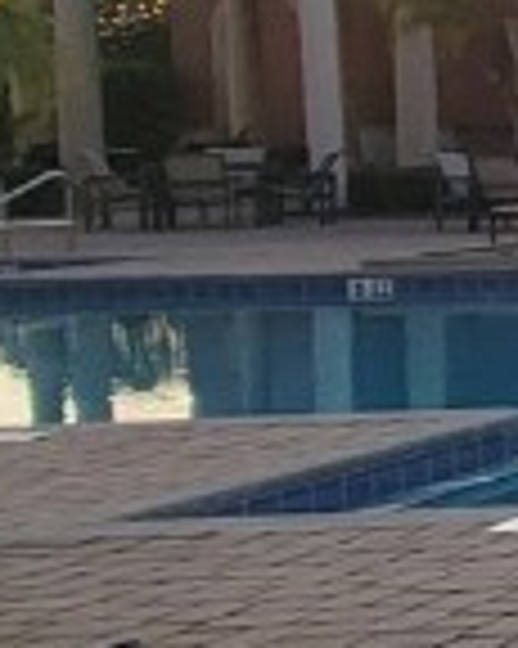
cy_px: 166
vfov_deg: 21.1
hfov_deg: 8.1
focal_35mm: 90
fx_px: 1727
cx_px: 2104
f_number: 2.2
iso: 50
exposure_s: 1/1096
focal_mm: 2.2
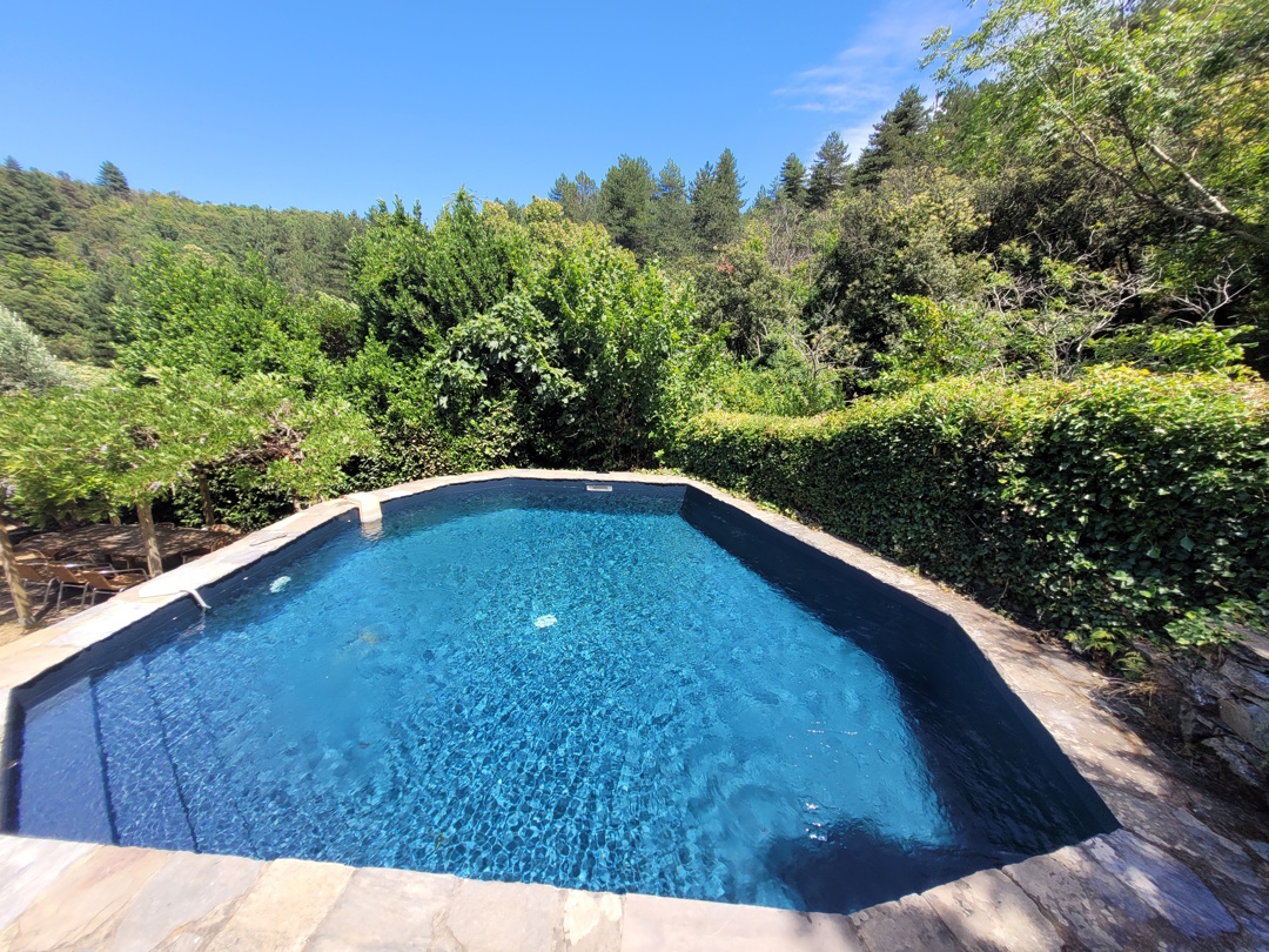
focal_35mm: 13
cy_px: 476
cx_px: 634
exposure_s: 1/568
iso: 40
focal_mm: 1.74
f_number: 2.2
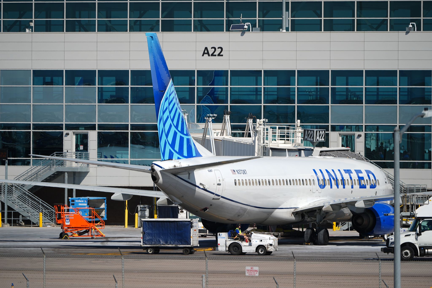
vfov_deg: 3.1
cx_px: 216
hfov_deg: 4.6
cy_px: 144
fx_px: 5351
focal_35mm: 446
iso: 200
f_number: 6.3
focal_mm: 446
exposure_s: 1/1600
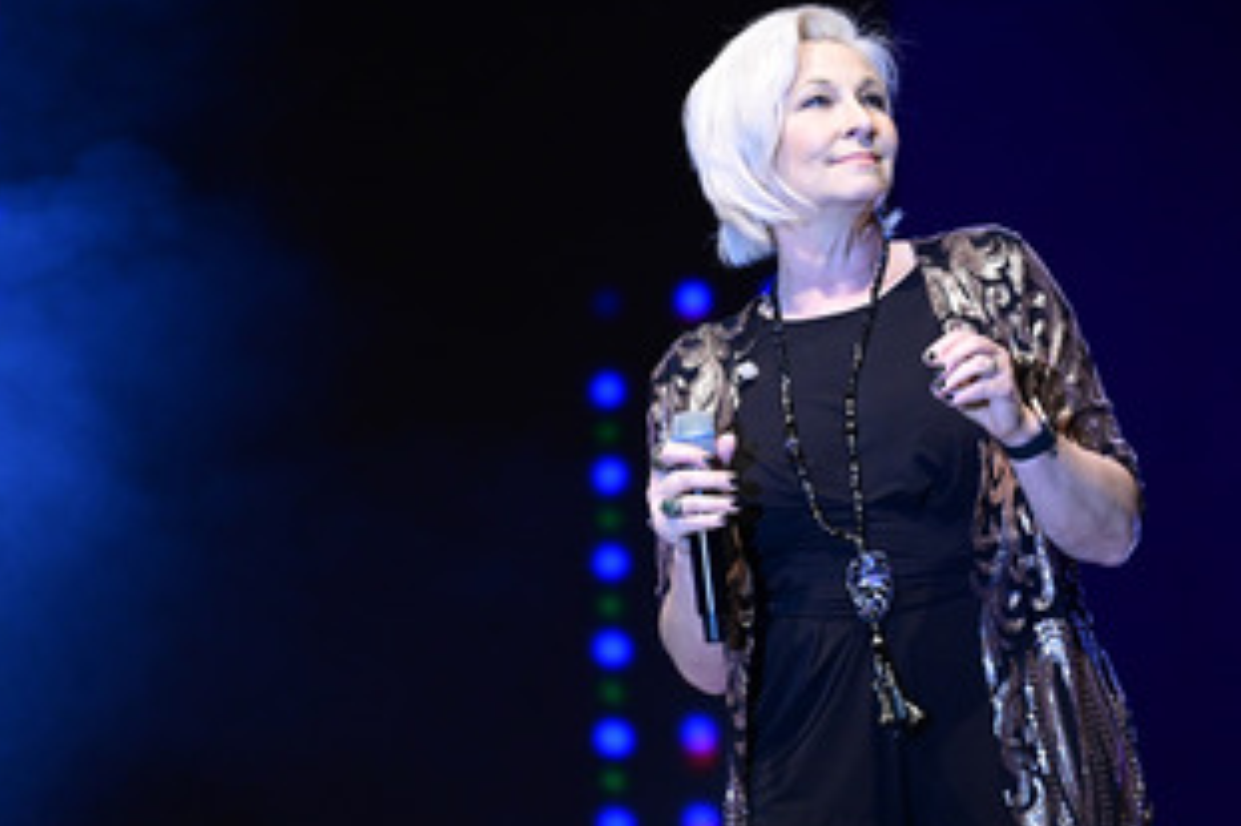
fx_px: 9991
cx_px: 804
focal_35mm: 290
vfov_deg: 4.7
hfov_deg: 7.1
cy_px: 455
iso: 2500
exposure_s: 1/400
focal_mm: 200
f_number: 3.2
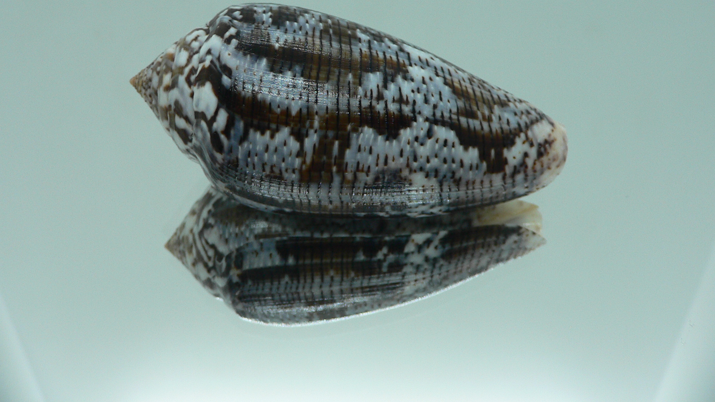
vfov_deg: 30.2
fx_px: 739
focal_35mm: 39
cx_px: 356
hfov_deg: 51.6
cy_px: 134
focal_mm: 4.6
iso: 80
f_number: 2.8
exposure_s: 1/60
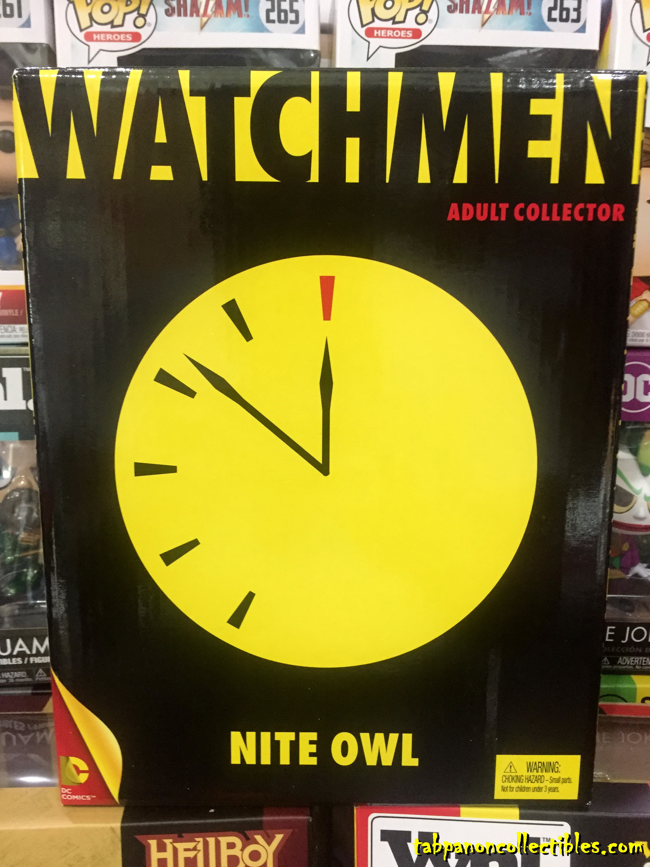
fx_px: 726
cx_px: 325
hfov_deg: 48.2
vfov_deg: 61.7
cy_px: 434
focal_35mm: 29
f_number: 2.2
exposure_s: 1/20
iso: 250
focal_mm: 4.15
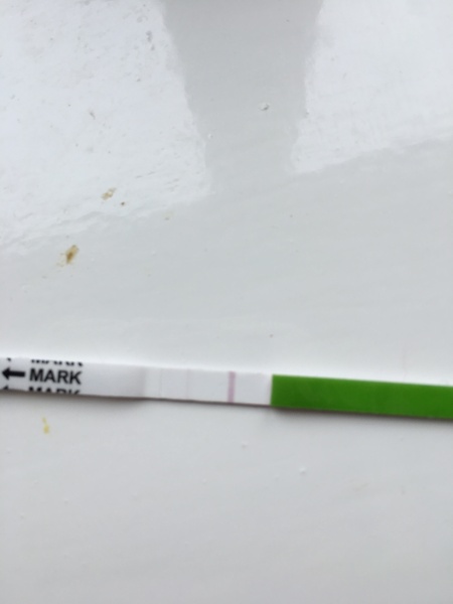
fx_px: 506
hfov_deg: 48.2
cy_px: 302
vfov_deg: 61.7
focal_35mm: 29
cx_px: 226
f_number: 2.2
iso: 25
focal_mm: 4.15
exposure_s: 1/481
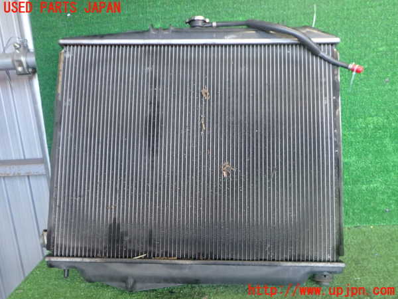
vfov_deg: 46.8
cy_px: 150
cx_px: 199
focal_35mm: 30
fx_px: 345
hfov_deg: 60.0
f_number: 2.3
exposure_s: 1/60
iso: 320
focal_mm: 5.4
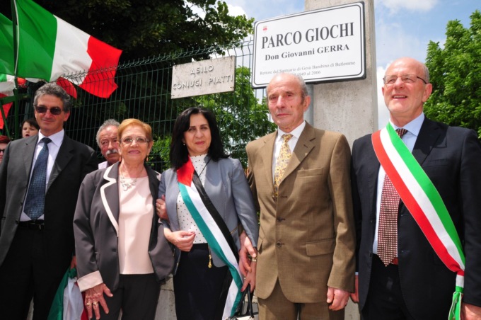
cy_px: 160
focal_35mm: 27
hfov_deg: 67.4
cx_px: 240
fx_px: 360
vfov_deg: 47.8
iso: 400
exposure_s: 1/250
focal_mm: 18
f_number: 14
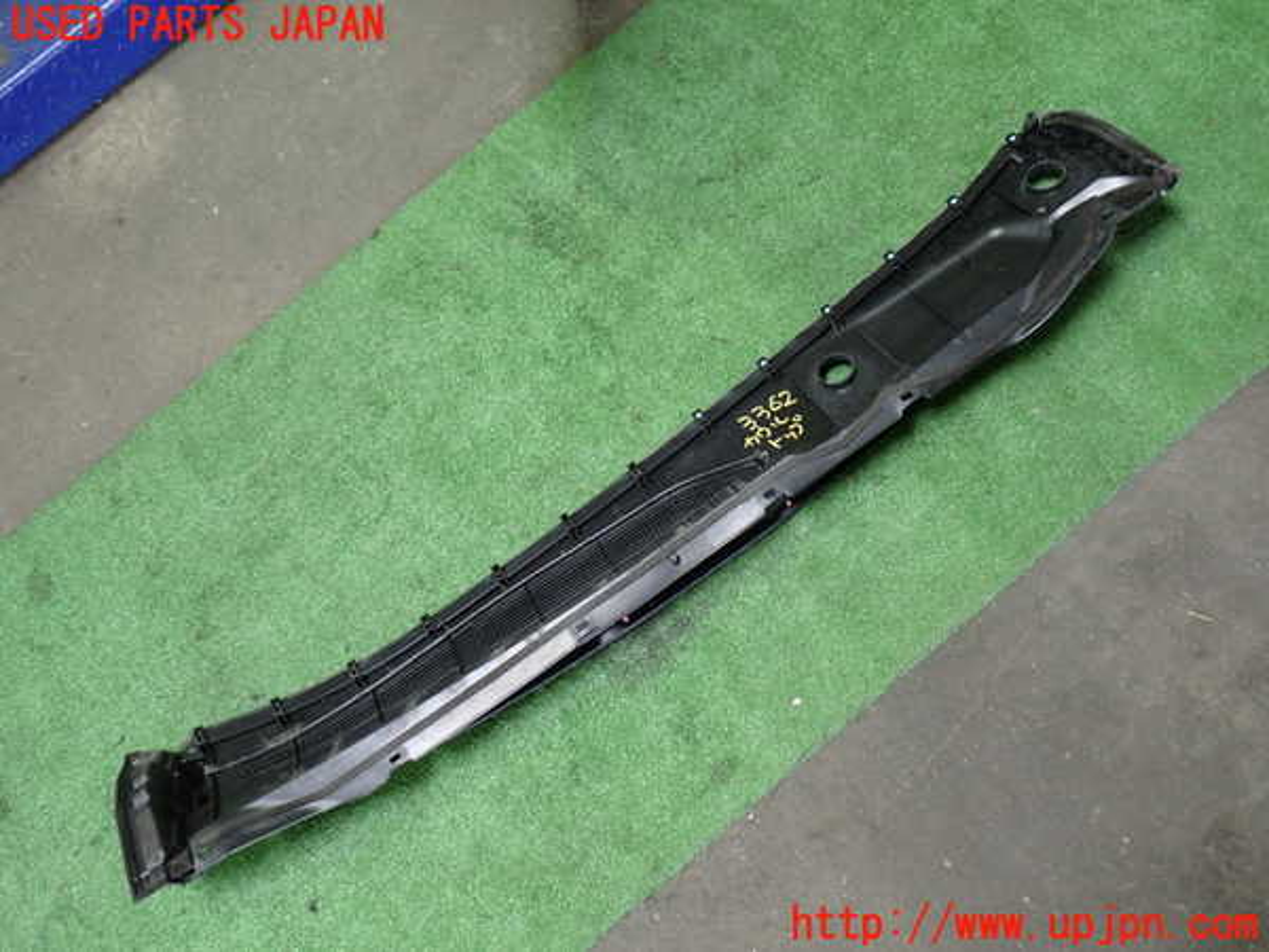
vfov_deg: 46.8
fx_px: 1100
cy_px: 476
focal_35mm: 30
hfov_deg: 60.0
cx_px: 634
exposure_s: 1/30
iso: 200
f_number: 2.3
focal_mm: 5.4
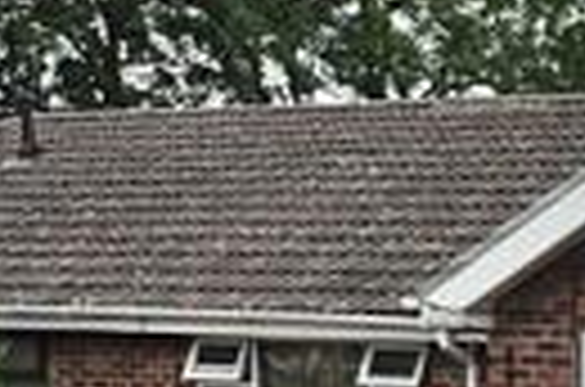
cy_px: 702
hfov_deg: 18.2
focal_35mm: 91
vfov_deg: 13.4
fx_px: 1475
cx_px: 1026
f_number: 6.3
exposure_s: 1/1250
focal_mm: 12
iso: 800
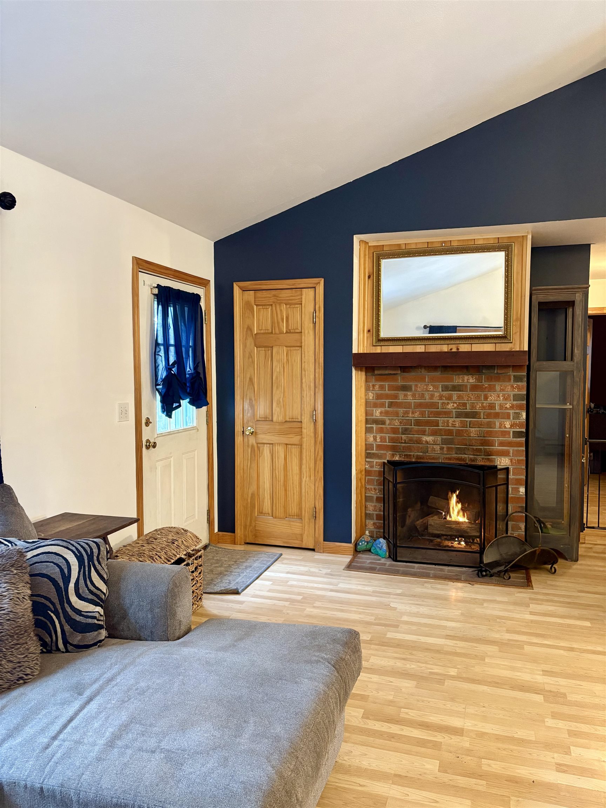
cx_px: 303
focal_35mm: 26
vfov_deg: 67.3
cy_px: 404
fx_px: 607
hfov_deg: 53.1
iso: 320
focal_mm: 5.96
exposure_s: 1/60
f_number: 1.6
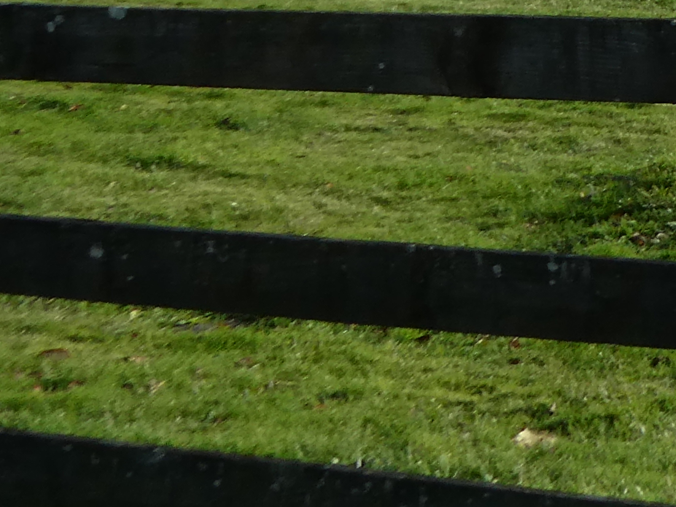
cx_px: 1116
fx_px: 2851
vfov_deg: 9.4
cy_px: -584
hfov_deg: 12.6
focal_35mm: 146
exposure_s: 1/500
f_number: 3.5
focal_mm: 5.4
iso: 80
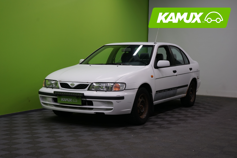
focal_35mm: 55
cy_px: 79
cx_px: 118
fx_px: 362
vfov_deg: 24.6
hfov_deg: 36.2
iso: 640
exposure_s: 1/160
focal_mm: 55
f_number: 5
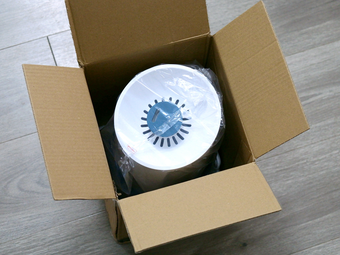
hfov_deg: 22.8
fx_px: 845
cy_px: 128
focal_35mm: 86
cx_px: 170
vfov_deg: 17.2
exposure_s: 1/80
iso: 1000
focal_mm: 43
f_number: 3.5
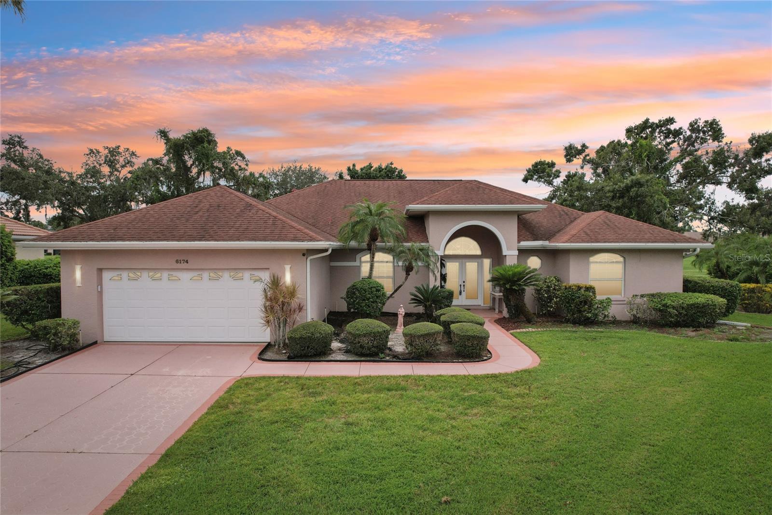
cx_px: 386
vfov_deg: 57.2
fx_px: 472
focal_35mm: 22
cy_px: 258
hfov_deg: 78.6
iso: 100
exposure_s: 1/3000
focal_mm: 8.38
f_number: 2.8
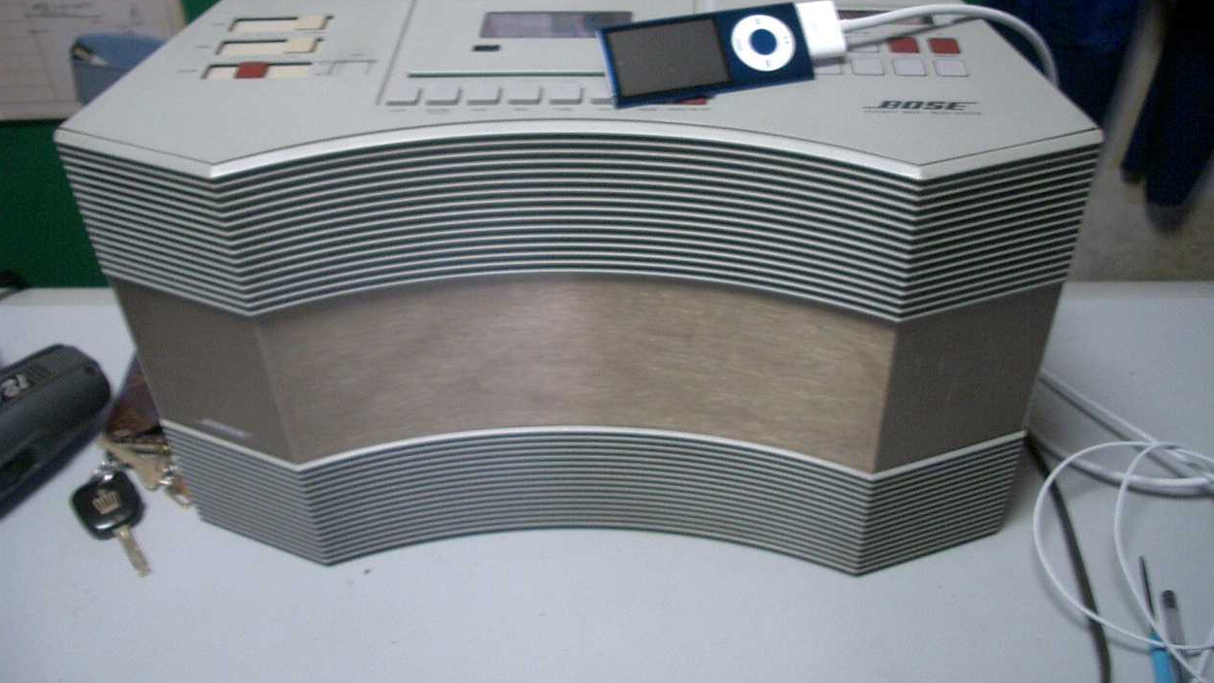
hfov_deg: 51.6
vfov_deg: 30.4
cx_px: 617
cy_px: 283
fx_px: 1256
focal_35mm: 39
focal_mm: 5.8
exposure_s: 1/13
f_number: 2.6
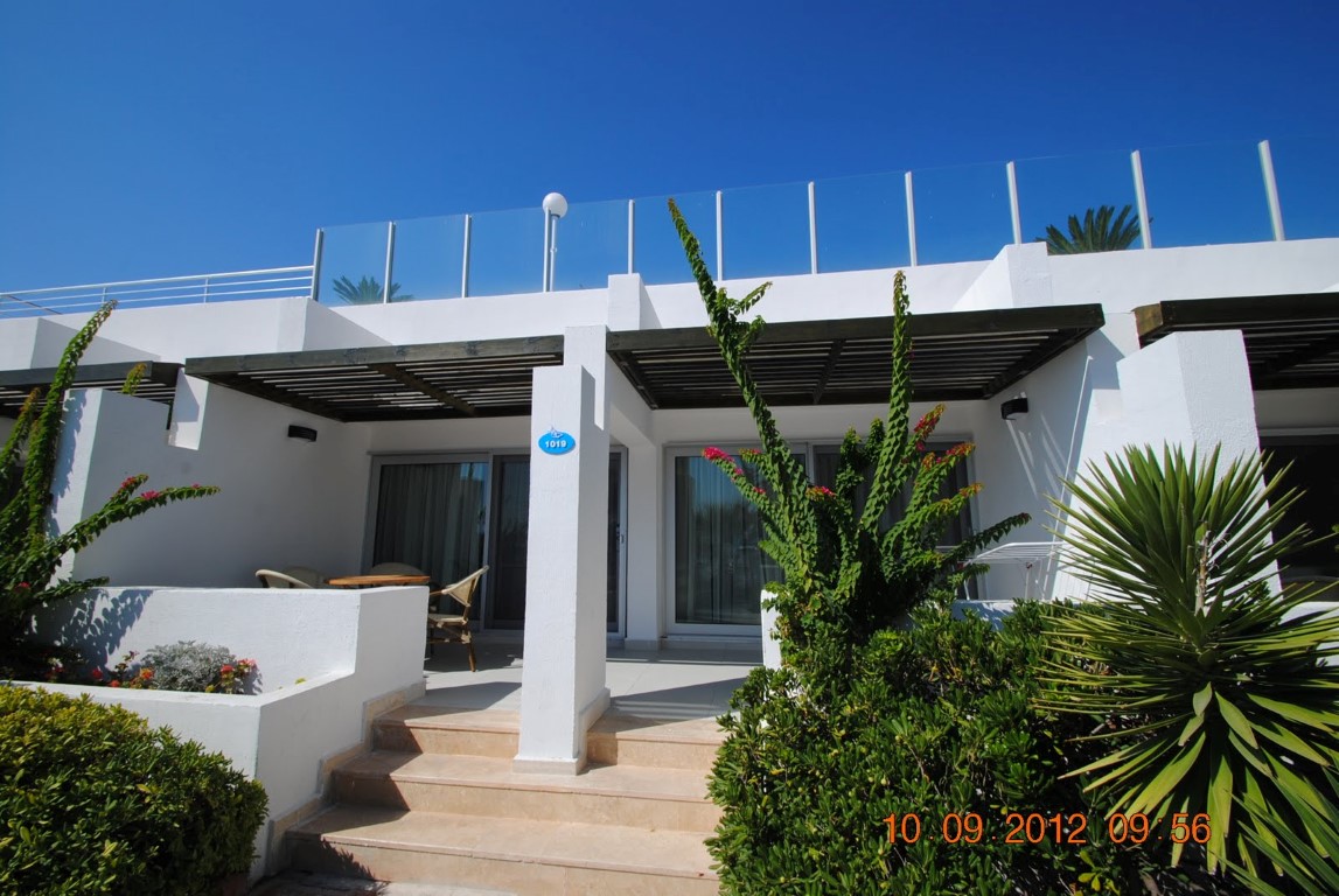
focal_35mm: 15
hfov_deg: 100.3
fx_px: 559
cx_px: 670
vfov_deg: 77.5
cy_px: 448
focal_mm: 10
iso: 100
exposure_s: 1/320
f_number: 9
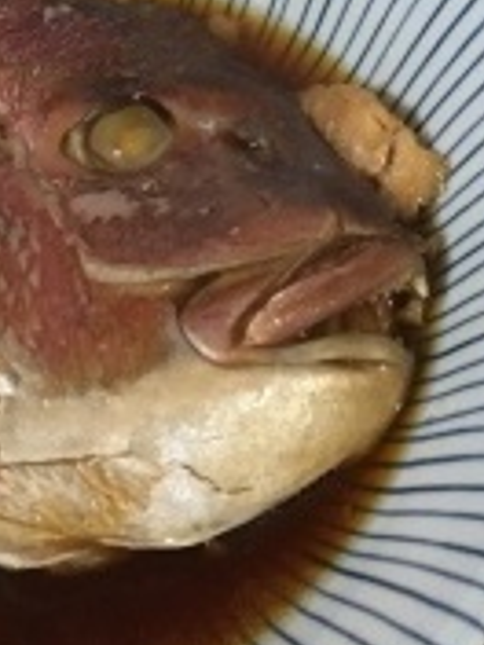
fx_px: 1846
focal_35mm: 99
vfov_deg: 18.7
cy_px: -139
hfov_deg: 14.7
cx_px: 495
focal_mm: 4.15
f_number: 2.2
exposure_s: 1/30
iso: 160
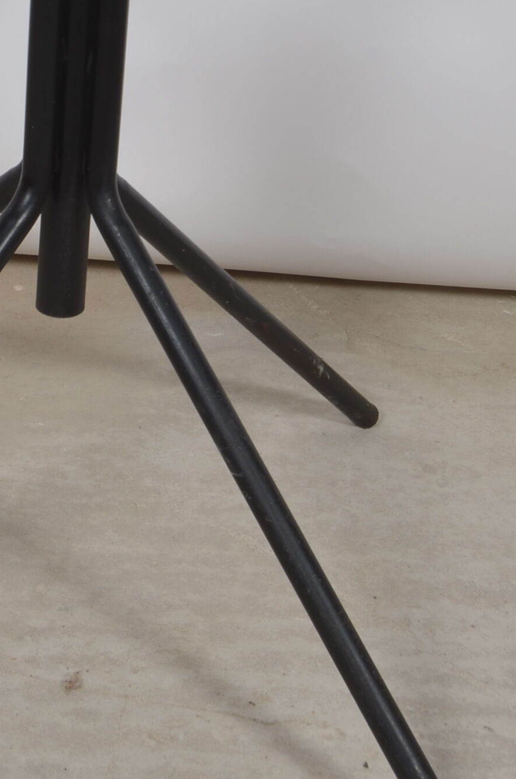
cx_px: 108
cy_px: 6
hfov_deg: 13.7
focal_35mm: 99
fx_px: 2138
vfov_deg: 20.0
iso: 100
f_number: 11
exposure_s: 1/125
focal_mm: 24
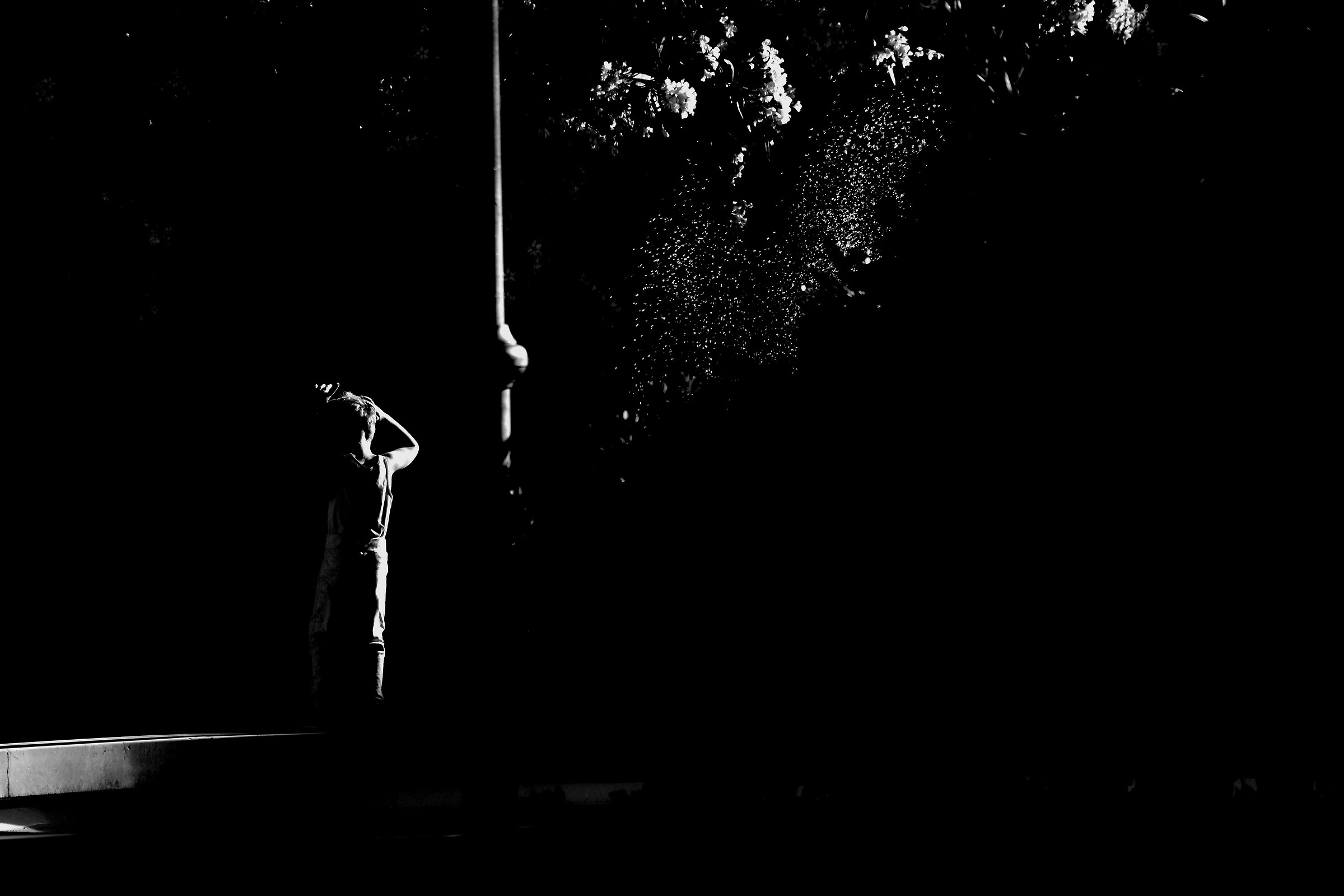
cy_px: 448
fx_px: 8549
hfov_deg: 9.0
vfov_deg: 6.0
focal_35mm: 229
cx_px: 672
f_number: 6.2
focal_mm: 152.6
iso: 320
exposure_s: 1/500
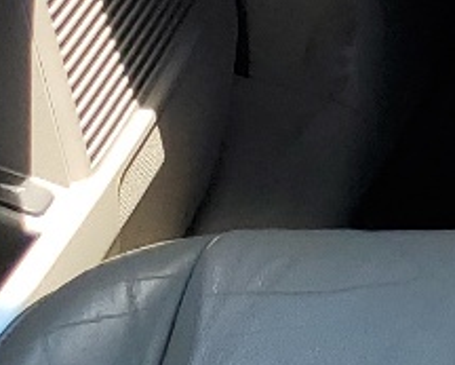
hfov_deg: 8.3
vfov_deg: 8.2
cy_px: 59
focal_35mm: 188
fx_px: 2533
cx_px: 1485
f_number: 1.5
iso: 50
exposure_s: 1/303
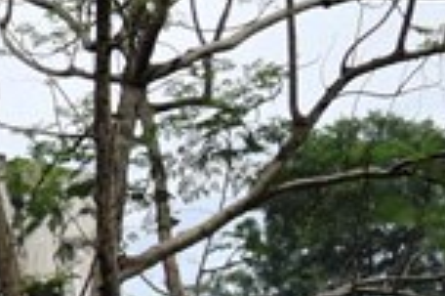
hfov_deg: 8.0
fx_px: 2622
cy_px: 356
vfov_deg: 6.4
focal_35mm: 212
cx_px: -984
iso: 200
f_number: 8
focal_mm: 21
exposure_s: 1/320
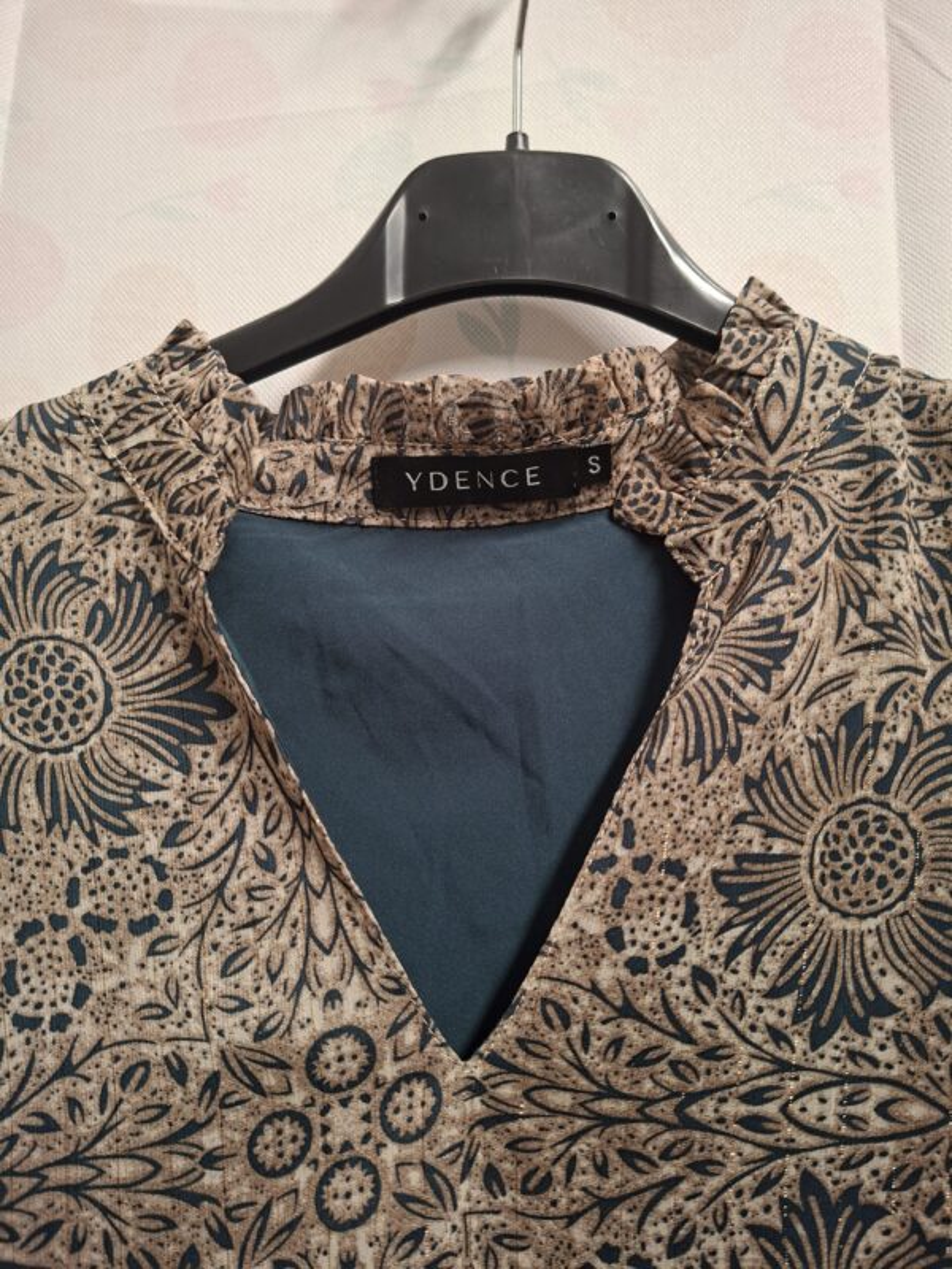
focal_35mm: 23
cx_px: 476
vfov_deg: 73.9
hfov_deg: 58.9
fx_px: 843
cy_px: 634
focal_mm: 5.54
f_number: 1.8
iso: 250
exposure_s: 1/33
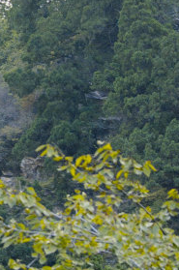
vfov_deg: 6.0
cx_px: -203
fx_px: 2575
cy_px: -4
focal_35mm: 344
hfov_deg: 3.9
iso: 200
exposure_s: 1/160
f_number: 6.3
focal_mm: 40
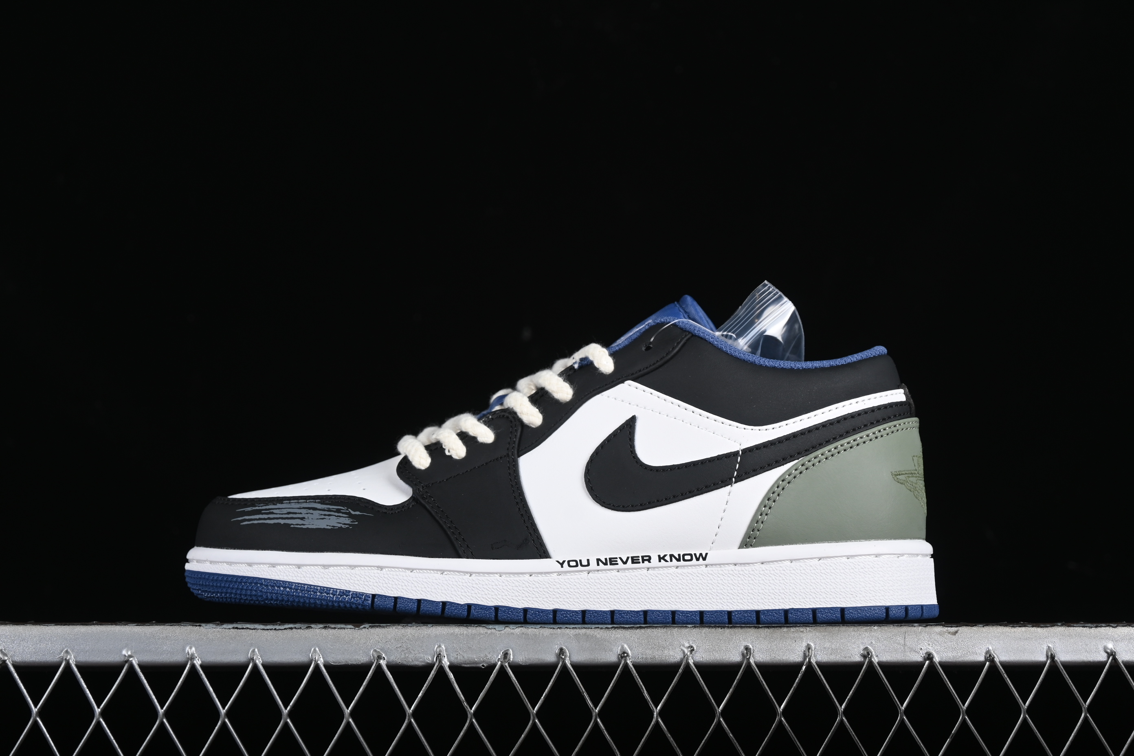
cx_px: 567
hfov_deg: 27.0
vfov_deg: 18.2
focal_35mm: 75
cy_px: 378
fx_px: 2362
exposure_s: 1/200
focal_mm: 50
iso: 200
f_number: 7.1
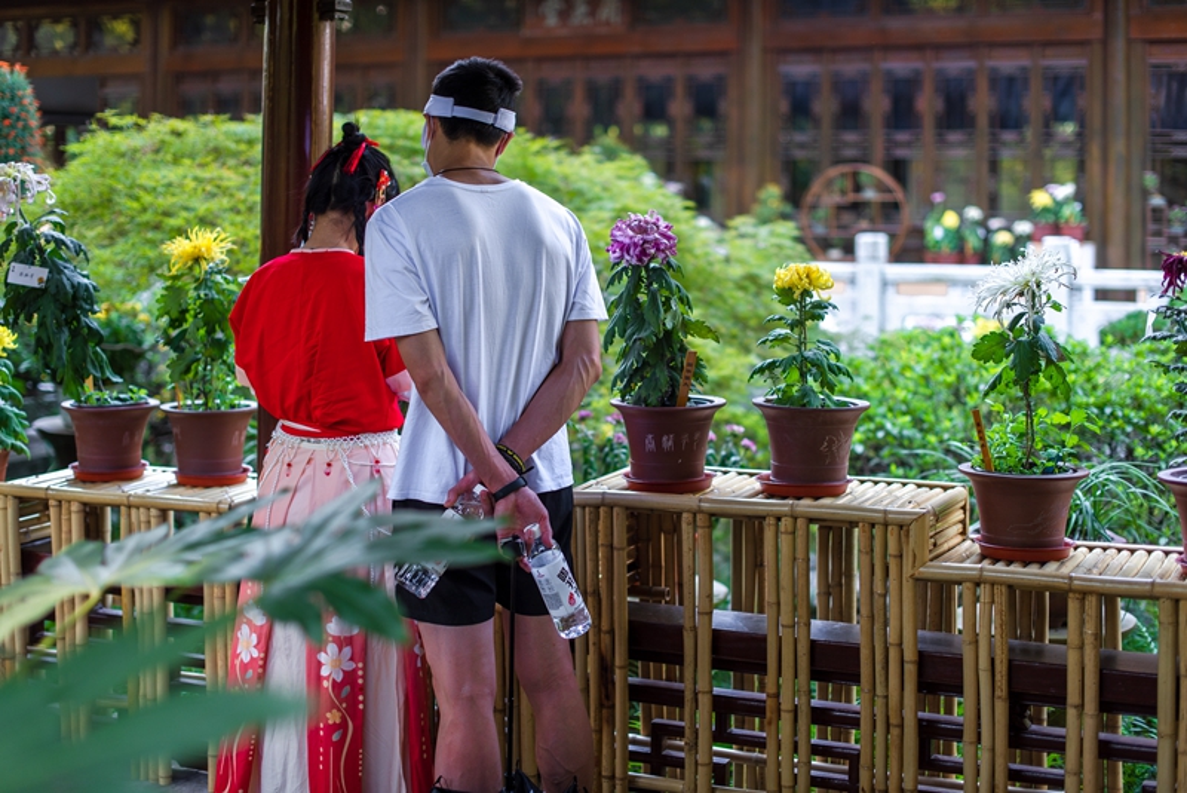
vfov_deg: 27.0
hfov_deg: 39.6
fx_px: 1649
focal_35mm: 50
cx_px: 594
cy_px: 396
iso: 100
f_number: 2.2
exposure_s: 1/320
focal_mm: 50
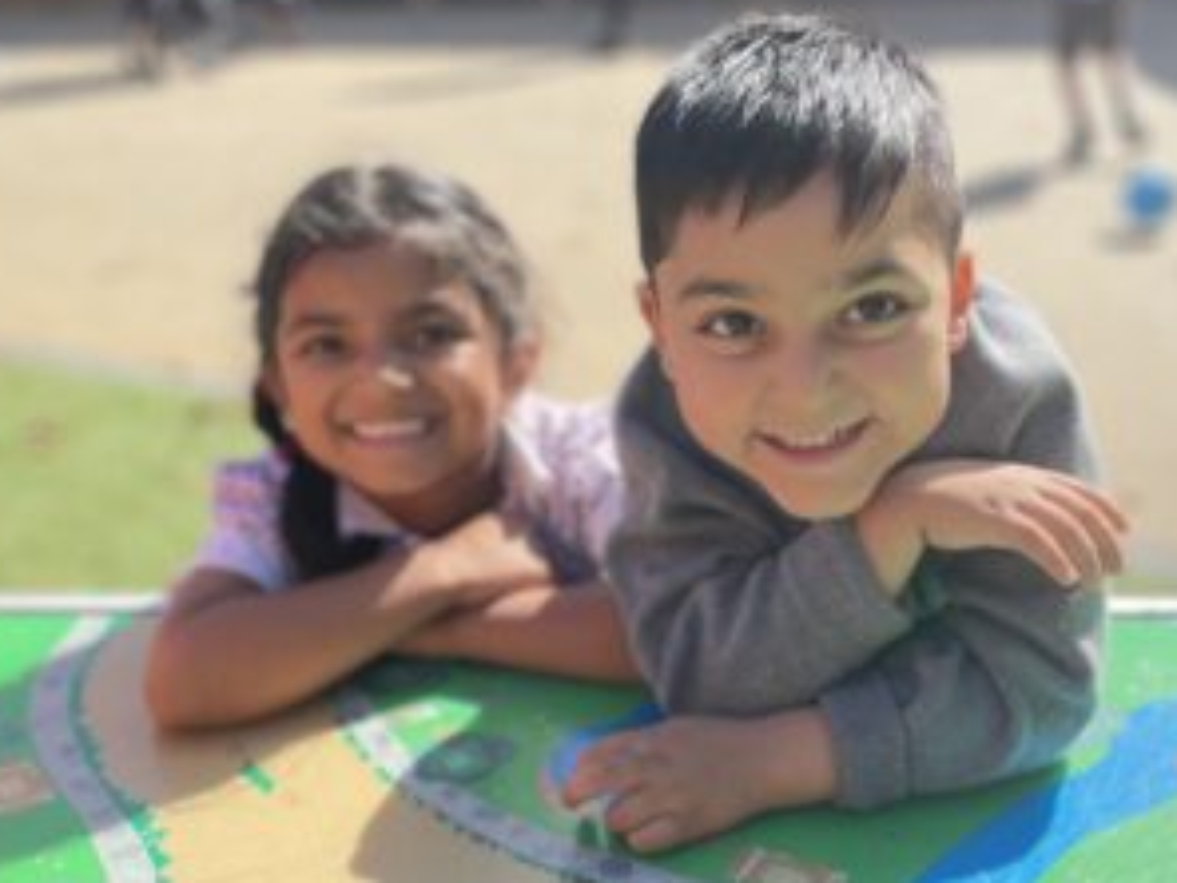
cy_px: 463
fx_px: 1428
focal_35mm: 42
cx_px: 636
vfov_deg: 34.3
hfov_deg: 44.8
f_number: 1.6
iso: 50
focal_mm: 4.2
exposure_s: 1/2681
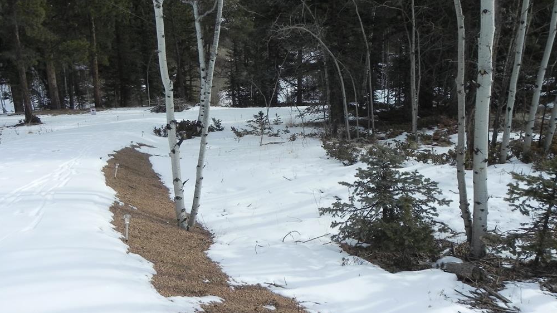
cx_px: 275
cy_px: 123
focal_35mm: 29
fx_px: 428
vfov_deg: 40.0
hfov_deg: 66.1
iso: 160
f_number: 7.1
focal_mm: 4.6
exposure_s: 1/376
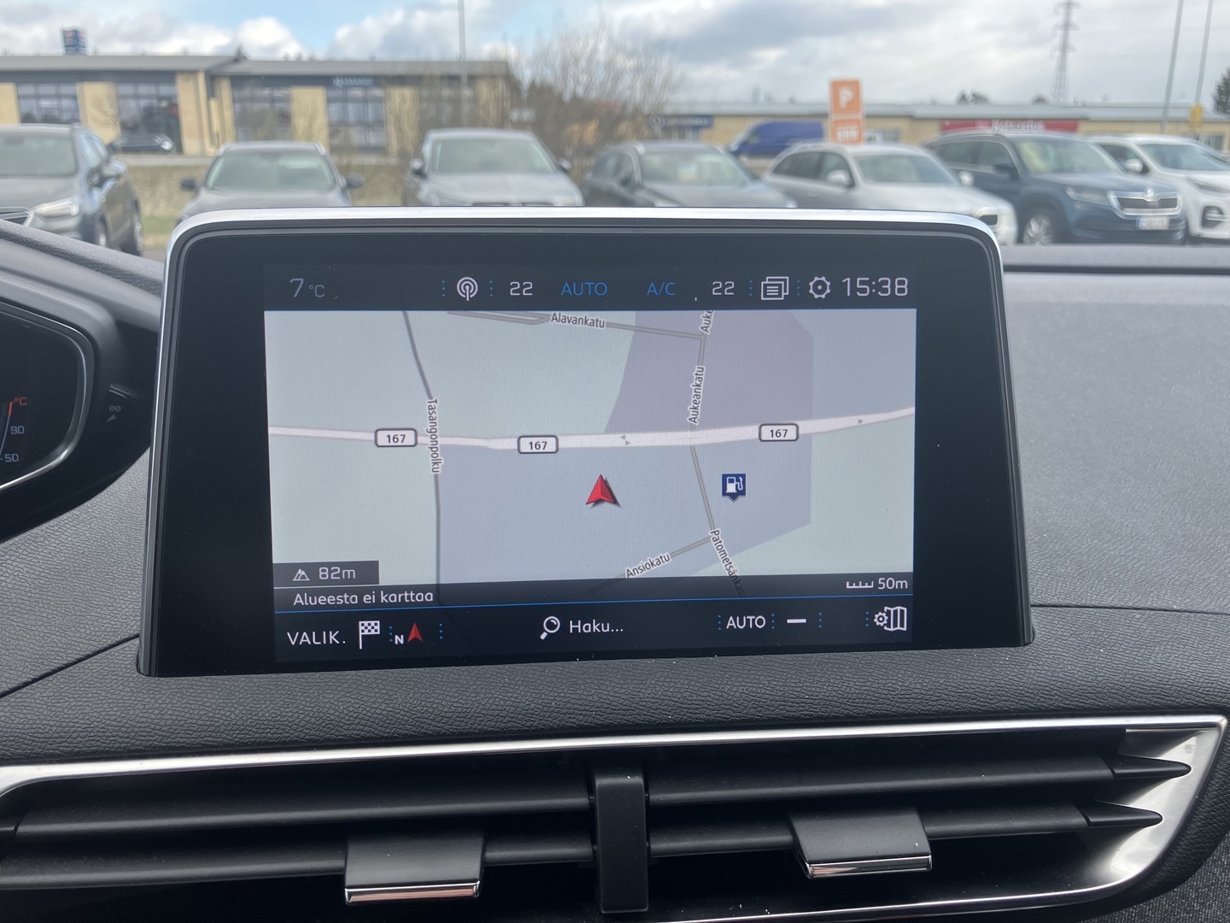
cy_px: 462
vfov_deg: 49.7
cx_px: 615
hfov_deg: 63.4
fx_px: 995
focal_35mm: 28
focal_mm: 3.99
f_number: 1.8
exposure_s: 1/362
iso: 32
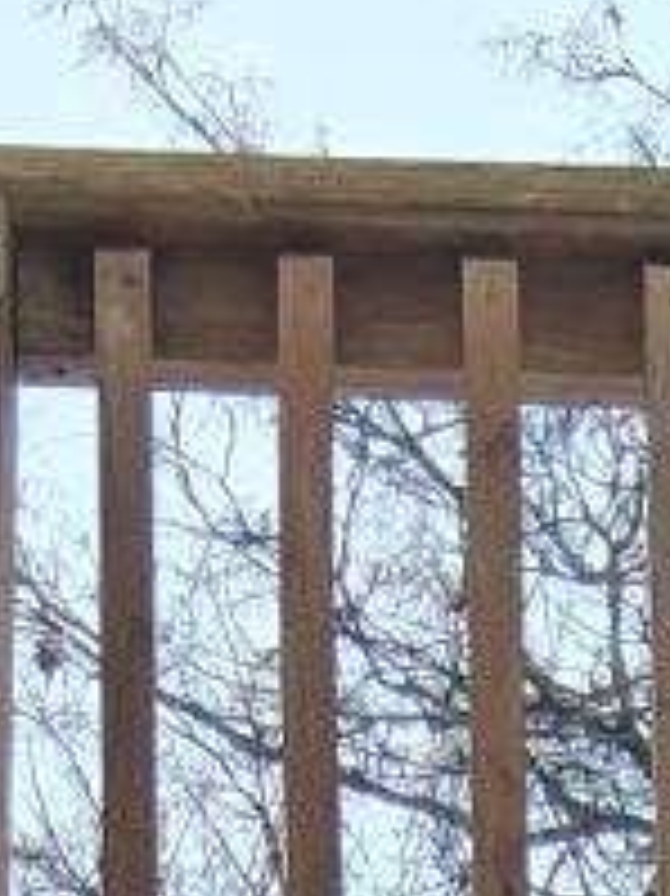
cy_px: 3066
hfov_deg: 7.2
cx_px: 1066
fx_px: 5193
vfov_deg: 7.9
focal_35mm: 201
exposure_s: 1/385
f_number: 1.8
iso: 25
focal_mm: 3.98
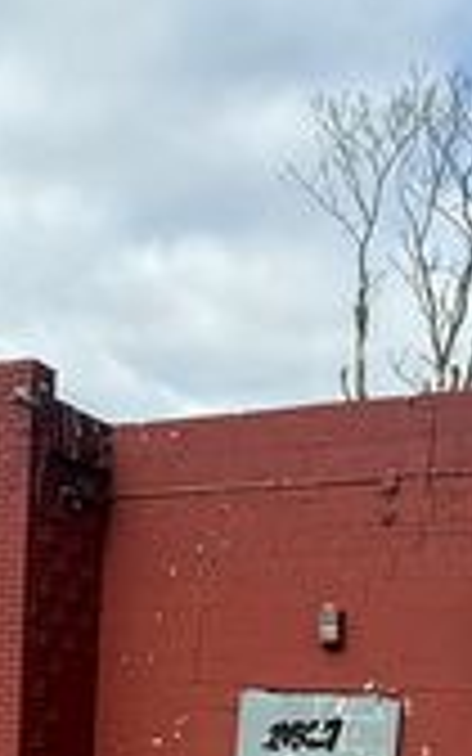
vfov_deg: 28.8
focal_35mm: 59
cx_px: 162
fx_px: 1214
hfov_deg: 21.9
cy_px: 961
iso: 50
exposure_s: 1/1017
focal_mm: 2.22
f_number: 2.2
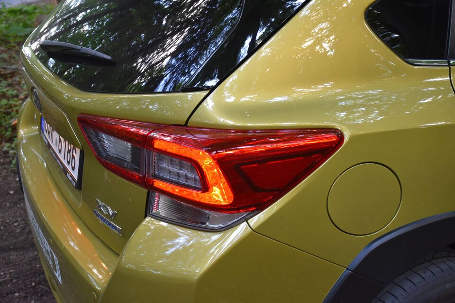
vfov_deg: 33.0
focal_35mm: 40
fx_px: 512
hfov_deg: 47.9
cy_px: 152
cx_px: 228
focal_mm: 27
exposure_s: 1/60
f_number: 4
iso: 900
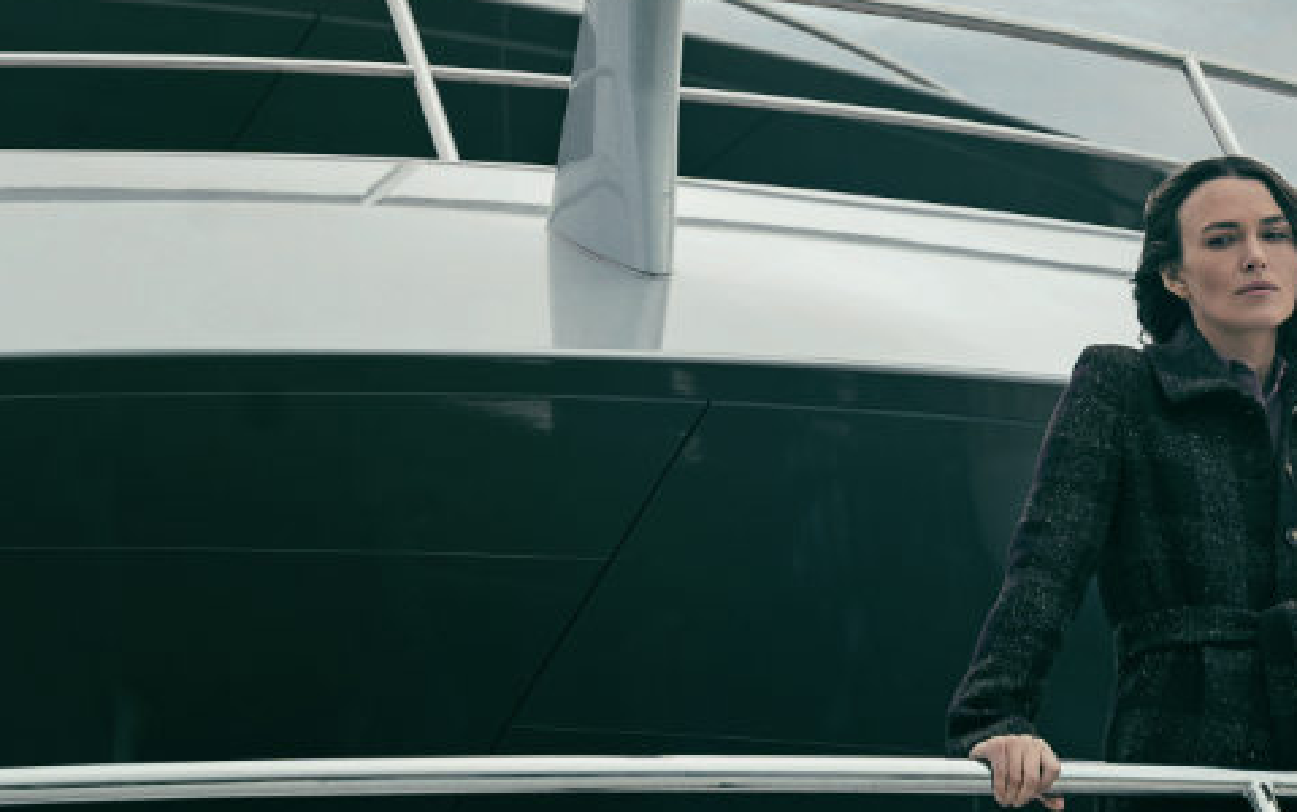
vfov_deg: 6.6
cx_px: 555
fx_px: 7038
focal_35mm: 199
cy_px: 89
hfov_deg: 10.5
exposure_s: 1/320
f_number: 5.6
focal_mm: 78
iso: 125
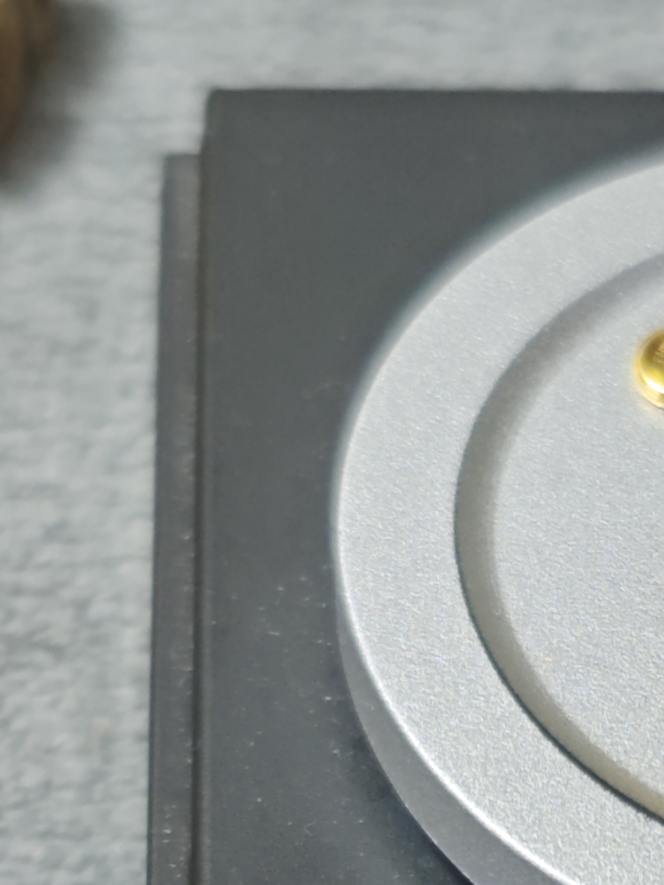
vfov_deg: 13.3
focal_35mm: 143
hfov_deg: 10.1
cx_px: 894
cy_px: 1192
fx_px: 3659
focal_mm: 6.68
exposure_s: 1/148
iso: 50
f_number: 1.42
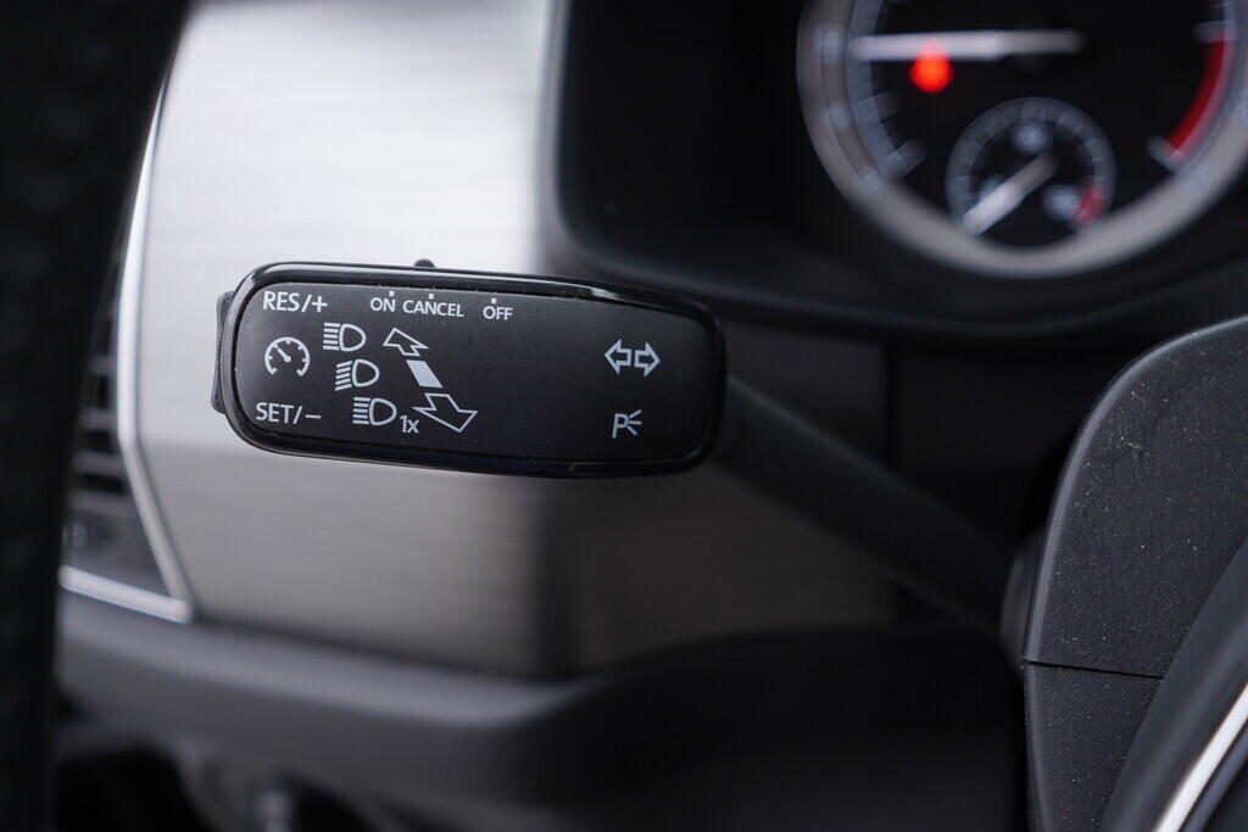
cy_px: 416
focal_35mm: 36
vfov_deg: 36.9
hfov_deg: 53.1
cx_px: 624
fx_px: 1248
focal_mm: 24
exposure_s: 1/40
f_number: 2.8
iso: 160
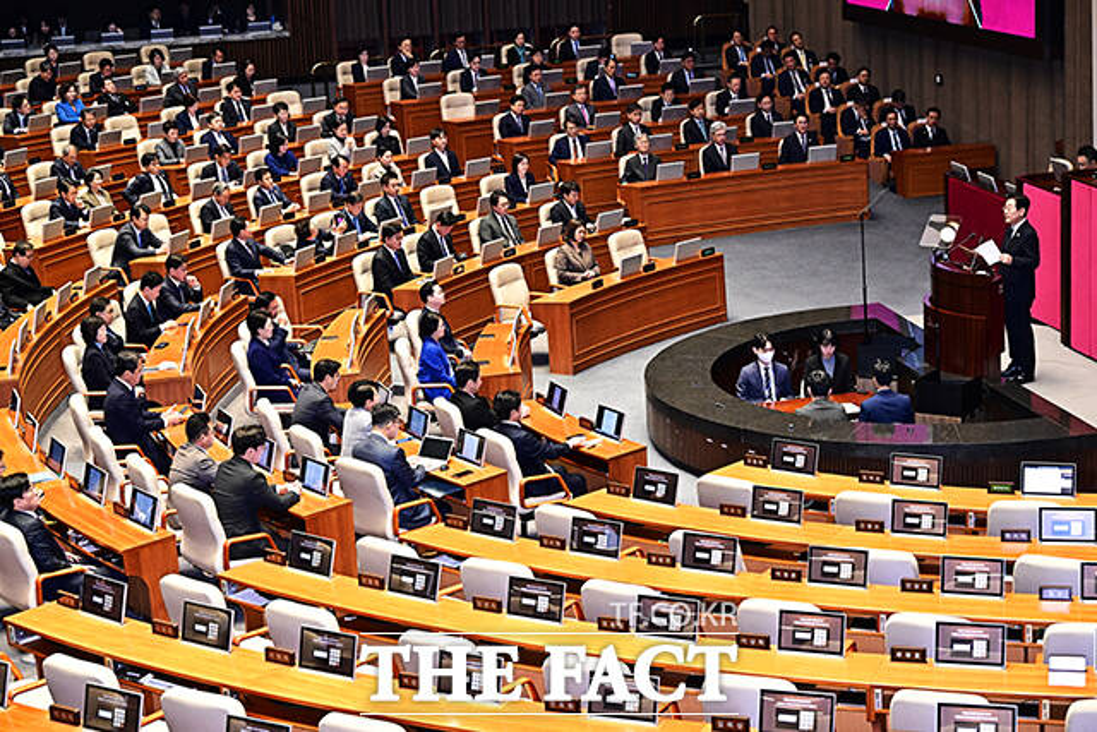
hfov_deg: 27.7
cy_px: 366
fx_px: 2225
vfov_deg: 18.7
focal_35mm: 73
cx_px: 548
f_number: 6
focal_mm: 73
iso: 6400
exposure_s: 1/200
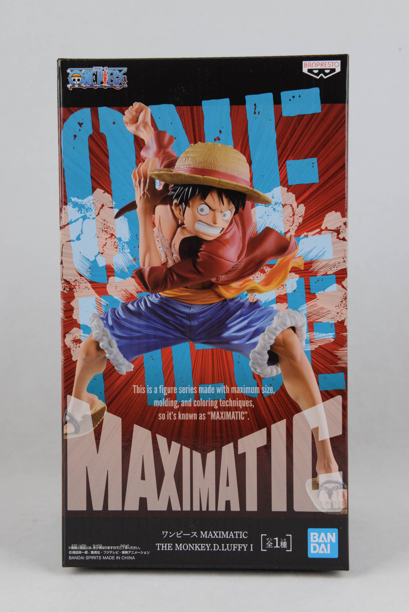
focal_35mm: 50
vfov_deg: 39.6
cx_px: 204
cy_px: 306
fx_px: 851
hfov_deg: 27.0
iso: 500
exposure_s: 1/100
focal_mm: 50
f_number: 13
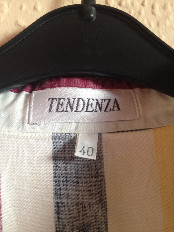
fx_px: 235
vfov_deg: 52.6
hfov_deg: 40.7
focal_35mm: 35
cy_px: 116
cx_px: 87
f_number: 2.4
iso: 125
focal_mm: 4.28
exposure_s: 1/20
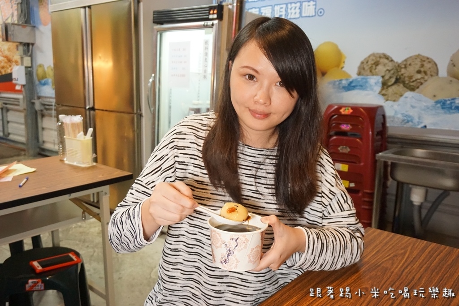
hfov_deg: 59.5
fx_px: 402
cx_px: 230
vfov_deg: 41.7
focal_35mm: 32
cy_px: 153
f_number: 4
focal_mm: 21
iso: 3200
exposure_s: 1/100
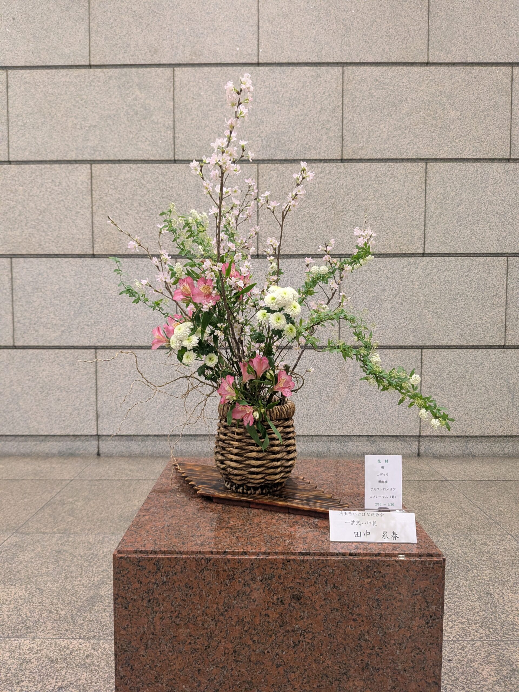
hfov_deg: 56.8
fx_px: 480
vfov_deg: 71.6
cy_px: 346
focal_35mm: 24
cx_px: 260
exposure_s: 1/100
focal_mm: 4.53
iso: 419
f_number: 1.7
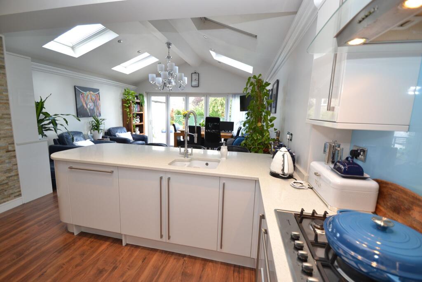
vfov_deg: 77.3
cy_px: 141
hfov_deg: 100.4
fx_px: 176
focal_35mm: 15
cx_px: 211
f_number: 4
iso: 400
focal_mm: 10
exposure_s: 1/60
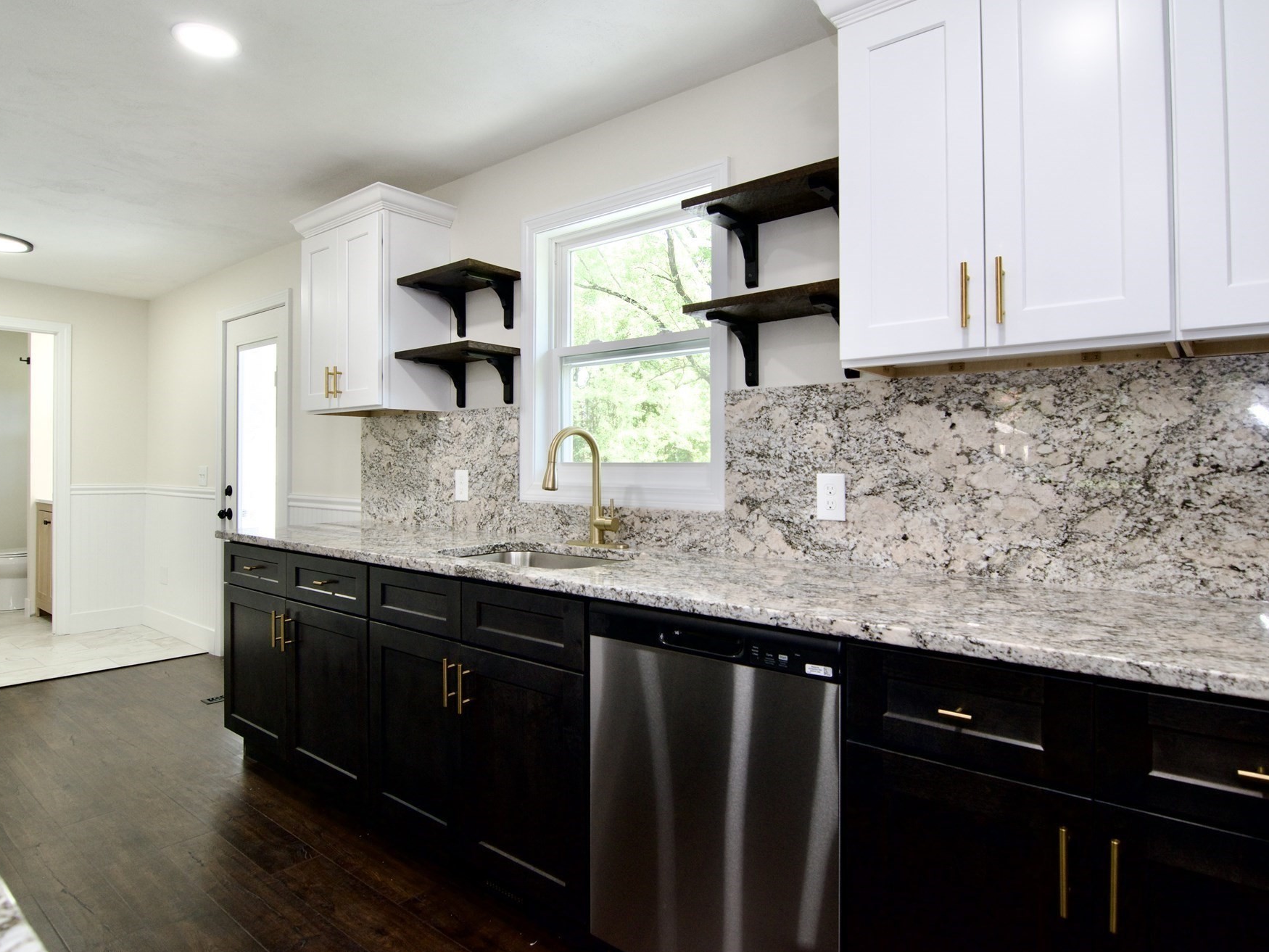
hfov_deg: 85.9
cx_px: 662
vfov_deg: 69.9
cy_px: 459
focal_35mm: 19
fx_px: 681
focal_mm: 11
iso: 320
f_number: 6.3
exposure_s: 1/40
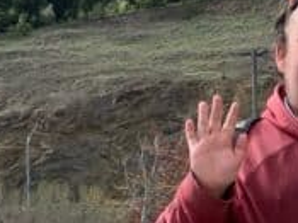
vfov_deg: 11.8
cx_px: 332
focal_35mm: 119
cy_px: 356
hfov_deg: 16.1
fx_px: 1024
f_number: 1.8
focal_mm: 4.25
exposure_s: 1/1176
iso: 25
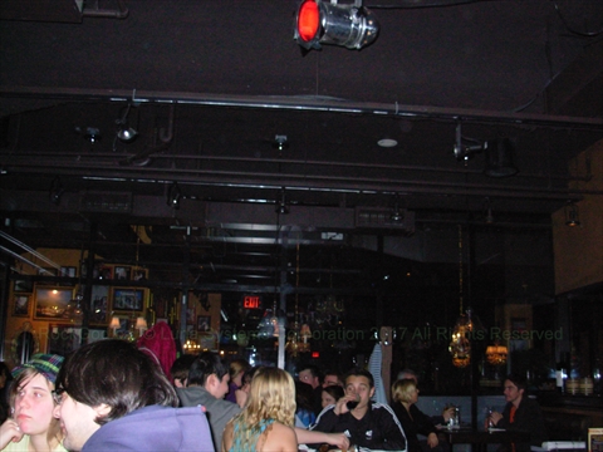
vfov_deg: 37.7
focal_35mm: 38
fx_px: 662
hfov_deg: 49.0
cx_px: 302
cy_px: 226
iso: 200
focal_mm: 6.3
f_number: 2.9
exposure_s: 1/128
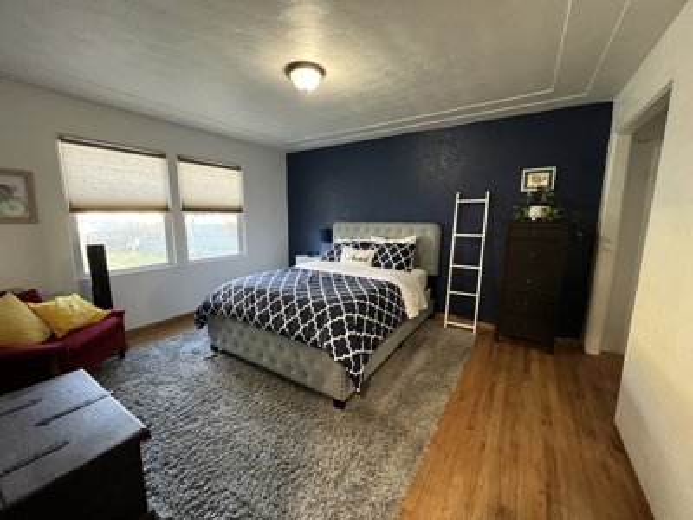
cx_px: 346
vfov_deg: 89.9
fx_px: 260
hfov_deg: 106.2
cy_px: 260
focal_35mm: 13
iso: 800
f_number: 1.8
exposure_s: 1/60
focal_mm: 1.57
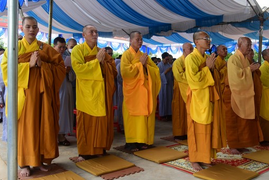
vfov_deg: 32.7
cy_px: 89
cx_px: 172
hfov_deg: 46.8
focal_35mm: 41
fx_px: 307
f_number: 4
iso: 500
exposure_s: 1/640
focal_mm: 32
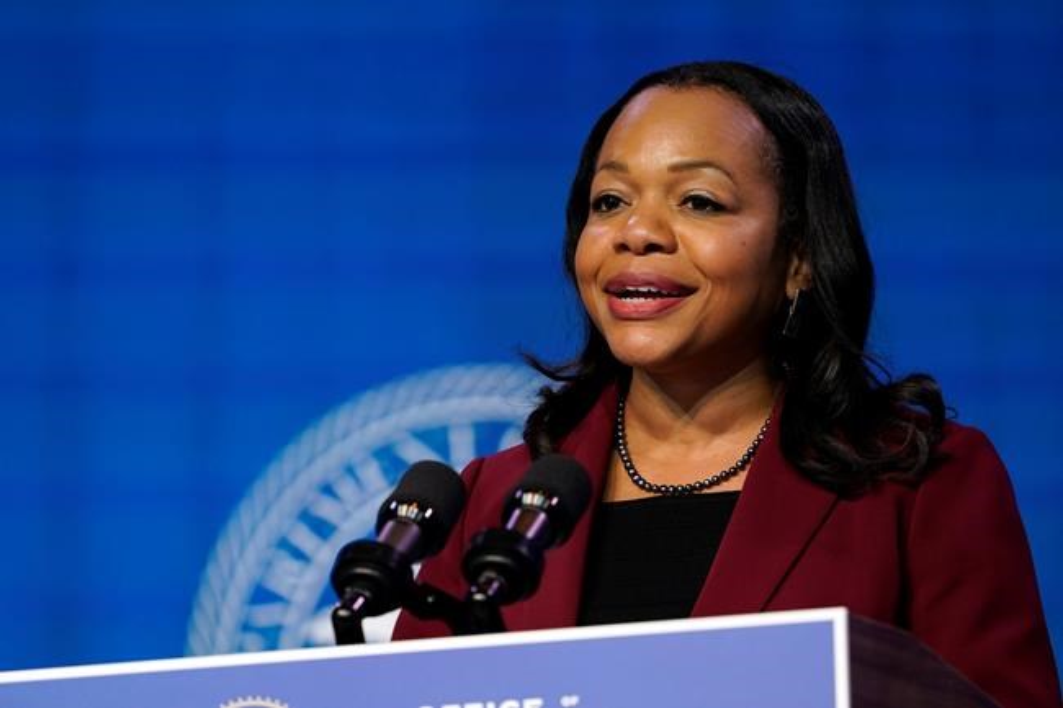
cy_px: 354
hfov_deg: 5.5
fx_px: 11010
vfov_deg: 3.7
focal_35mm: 373
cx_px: 532
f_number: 5.6
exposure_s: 1/200
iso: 2000
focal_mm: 373
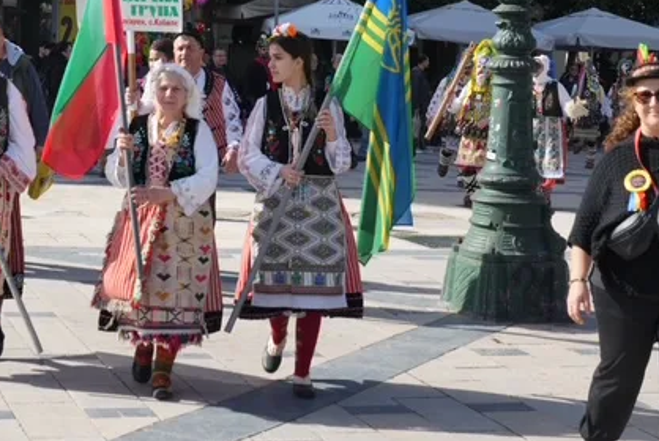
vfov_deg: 17.5
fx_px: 1430
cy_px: 126
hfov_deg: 25.8
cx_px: 203
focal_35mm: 78
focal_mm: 51
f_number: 9
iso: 125
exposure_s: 1/200
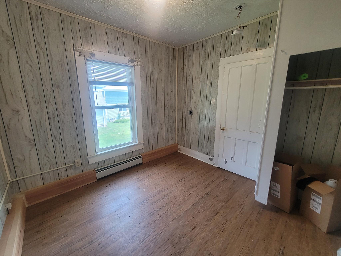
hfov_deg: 106.2
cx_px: 170
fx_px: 128
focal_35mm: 13
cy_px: 128
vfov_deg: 89.9
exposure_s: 1/60
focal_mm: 2.2
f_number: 2.2
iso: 200
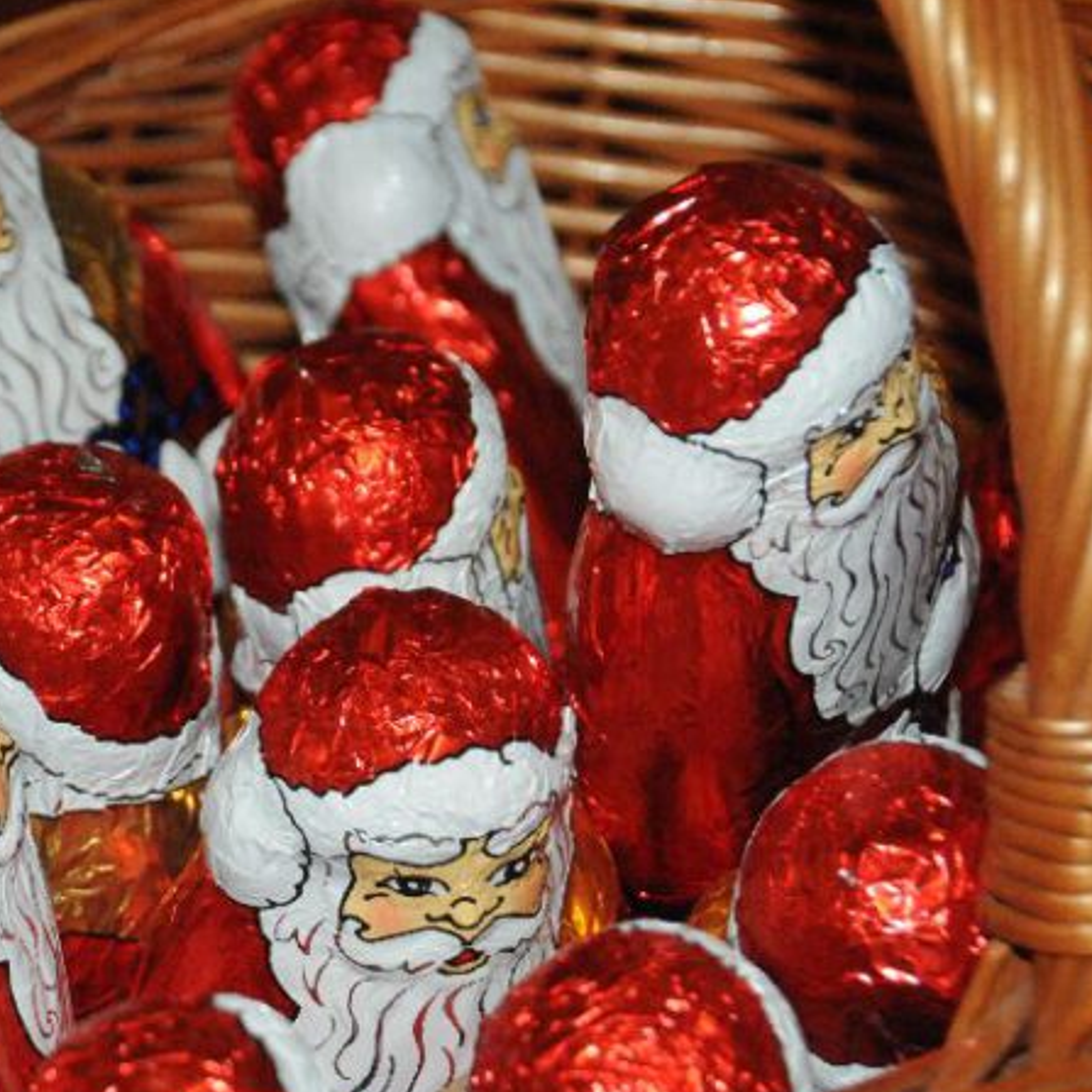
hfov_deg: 8.9
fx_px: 7031
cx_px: 178
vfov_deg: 8.9
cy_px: 572
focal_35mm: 197
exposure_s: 1/60
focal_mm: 90
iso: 3200
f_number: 7.1
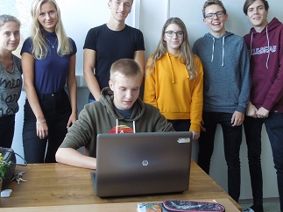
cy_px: 80
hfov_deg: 46.8
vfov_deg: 35.7
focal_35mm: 40
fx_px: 327
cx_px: 134
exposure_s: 1/30
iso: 160
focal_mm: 5
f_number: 3.5
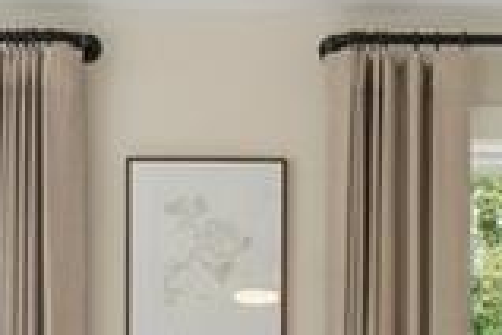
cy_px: 605
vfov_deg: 12.2
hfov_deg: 19.5
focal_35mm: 103
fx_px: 1436
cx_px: 442
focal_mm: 16
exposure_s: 1/30
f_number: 7.1
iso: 640
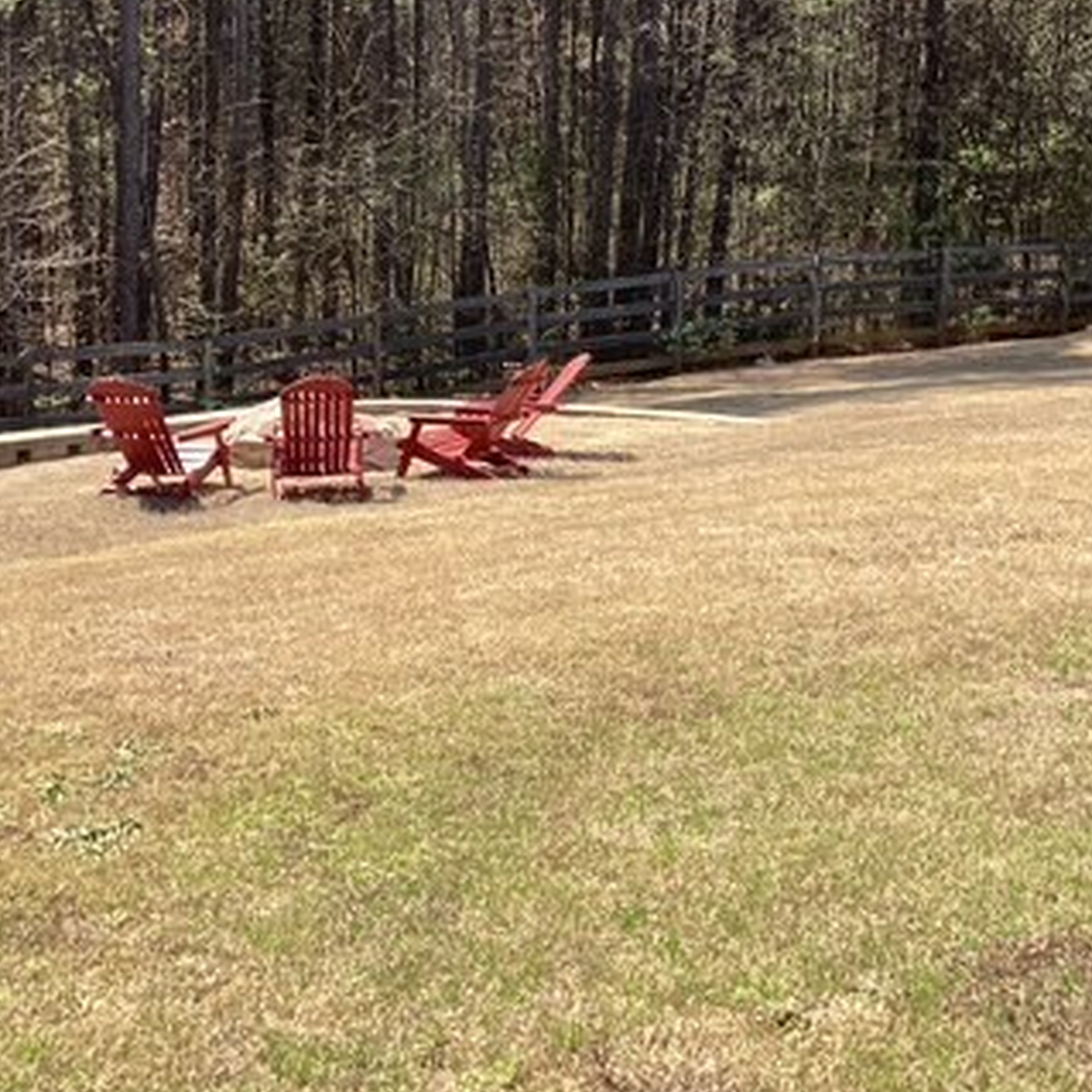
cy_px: 335
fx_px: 1963
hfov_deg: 31.1
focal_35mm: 55
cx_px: 572
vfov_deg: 30.8
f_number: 2.4
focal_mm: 3.3
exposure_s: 1/599
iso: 25
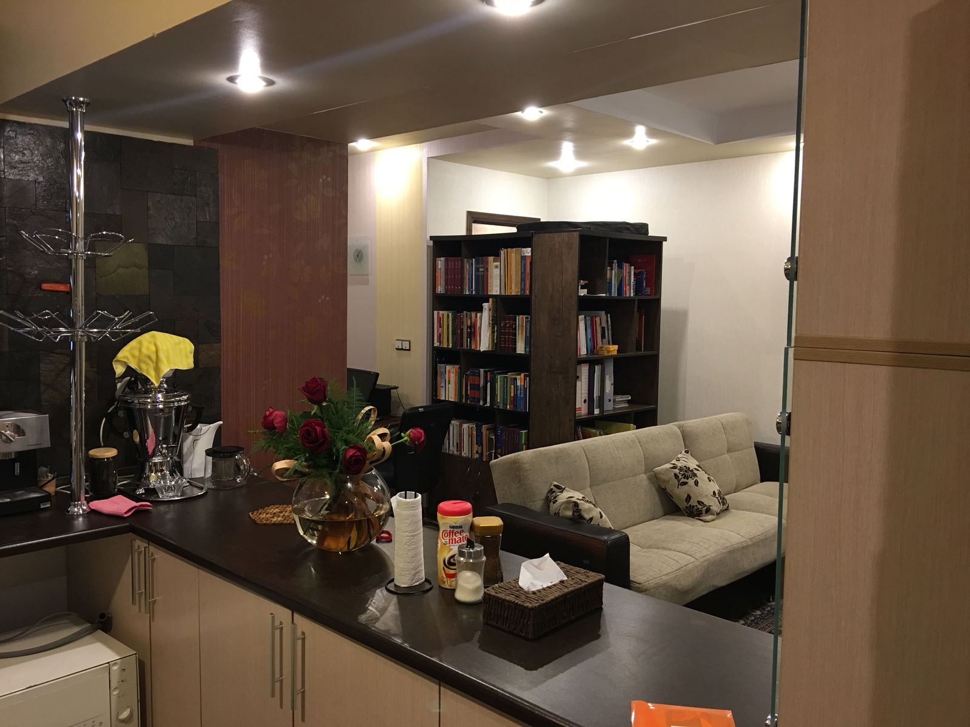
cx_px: 485
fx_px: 813
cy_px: 364
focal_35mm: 29
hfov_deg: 61.7
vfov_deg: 48.2
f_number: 2.2
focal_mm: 4.15
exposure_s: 1/17
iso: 64
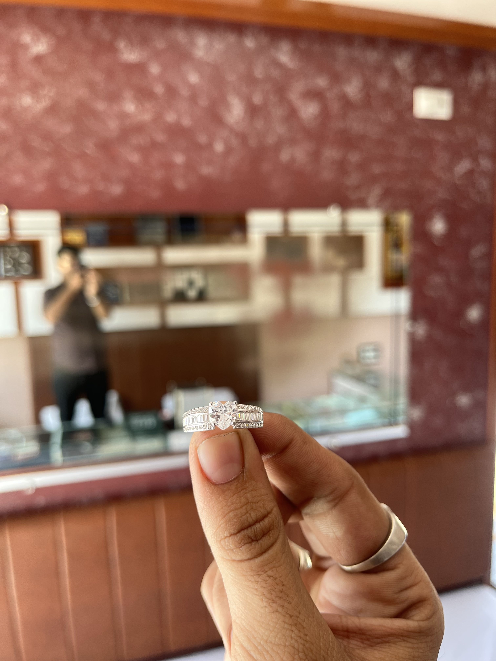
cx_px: 248
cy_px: 330
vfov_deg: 67.3
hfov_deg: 53.1
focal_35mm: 26
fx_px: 497
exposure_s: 1/121
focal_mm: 5.1
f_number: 1.6
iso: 50
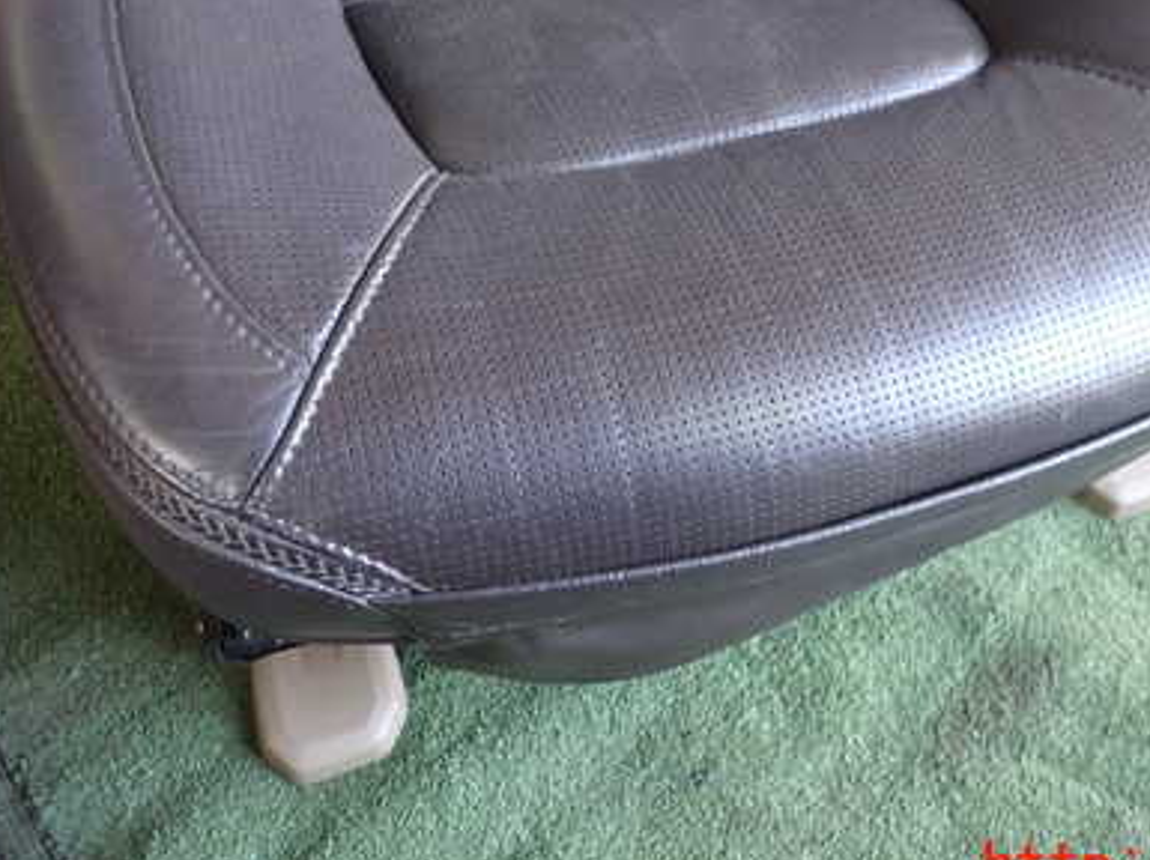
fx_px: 1294
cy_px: 236
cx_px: 762
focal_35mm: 39
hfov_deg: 47.2
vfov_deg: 36.1
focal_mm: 4.5
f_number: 2
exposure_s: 1/50
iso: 200
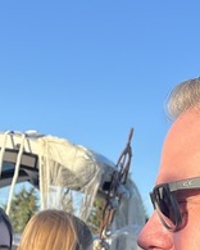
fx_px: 984
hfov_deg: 11.4
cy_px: 277
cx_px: -18
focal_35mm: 133
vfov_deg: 14.1
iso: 50
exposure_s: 1/1186
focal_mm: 5.1
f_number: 1.6
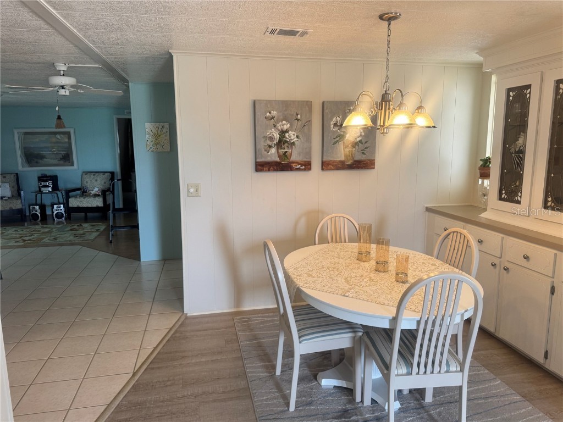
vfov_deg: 56.8
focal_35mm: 24
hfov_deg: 71.6
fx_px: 390
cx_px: 282
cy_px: 211
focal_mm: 6.76
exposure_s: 1/60
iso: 125
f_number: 1.78
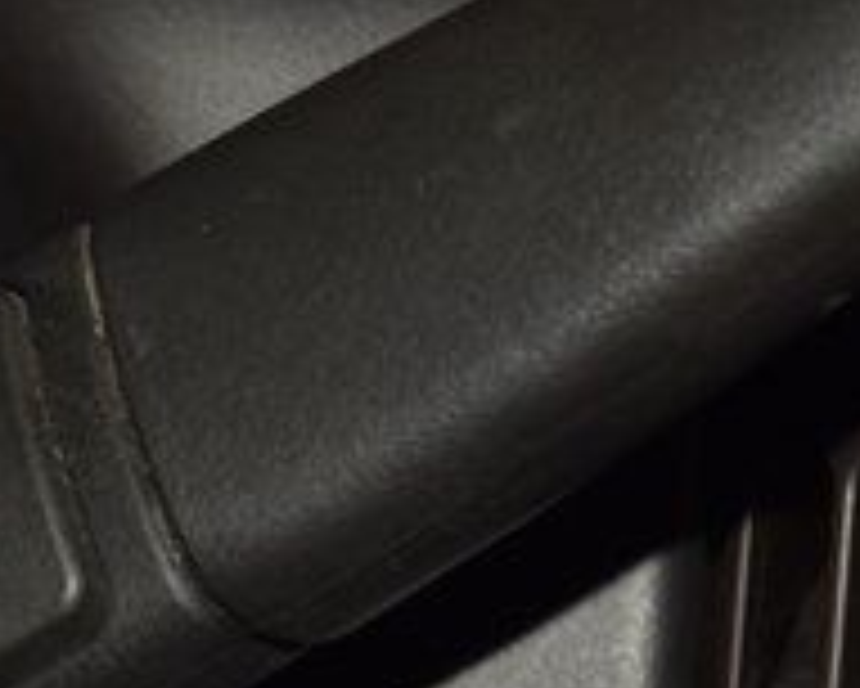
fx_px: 8404
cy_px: 447
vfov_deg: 4.7
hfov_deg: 5.8
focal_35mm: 330
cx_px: -50
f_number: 8
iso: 100
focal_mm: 70
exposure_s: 1/125
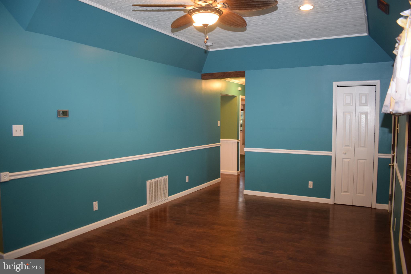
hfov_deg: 67.4
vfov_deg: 47.9
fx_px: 308
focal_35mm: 27
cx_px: 206
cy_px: 137
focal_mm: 18
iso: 1000
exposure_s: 1/60
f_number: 3.5
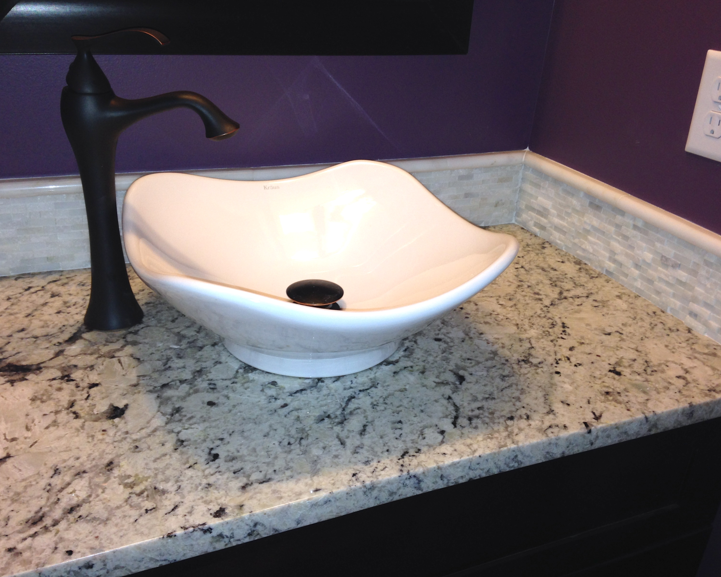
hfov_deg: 51.5
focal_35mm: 35
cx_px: 380
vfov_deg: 42.2
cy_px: 292
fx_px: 747
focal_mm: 4.12
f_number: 2.4
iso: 80
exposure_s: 1/20
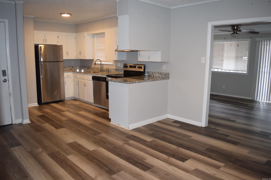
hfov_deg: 67.4
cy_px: 90
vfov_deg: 47.9
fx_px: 203
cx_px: 136
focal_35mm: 27
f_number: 4.5
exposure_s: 1/80
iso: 800
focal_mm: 18
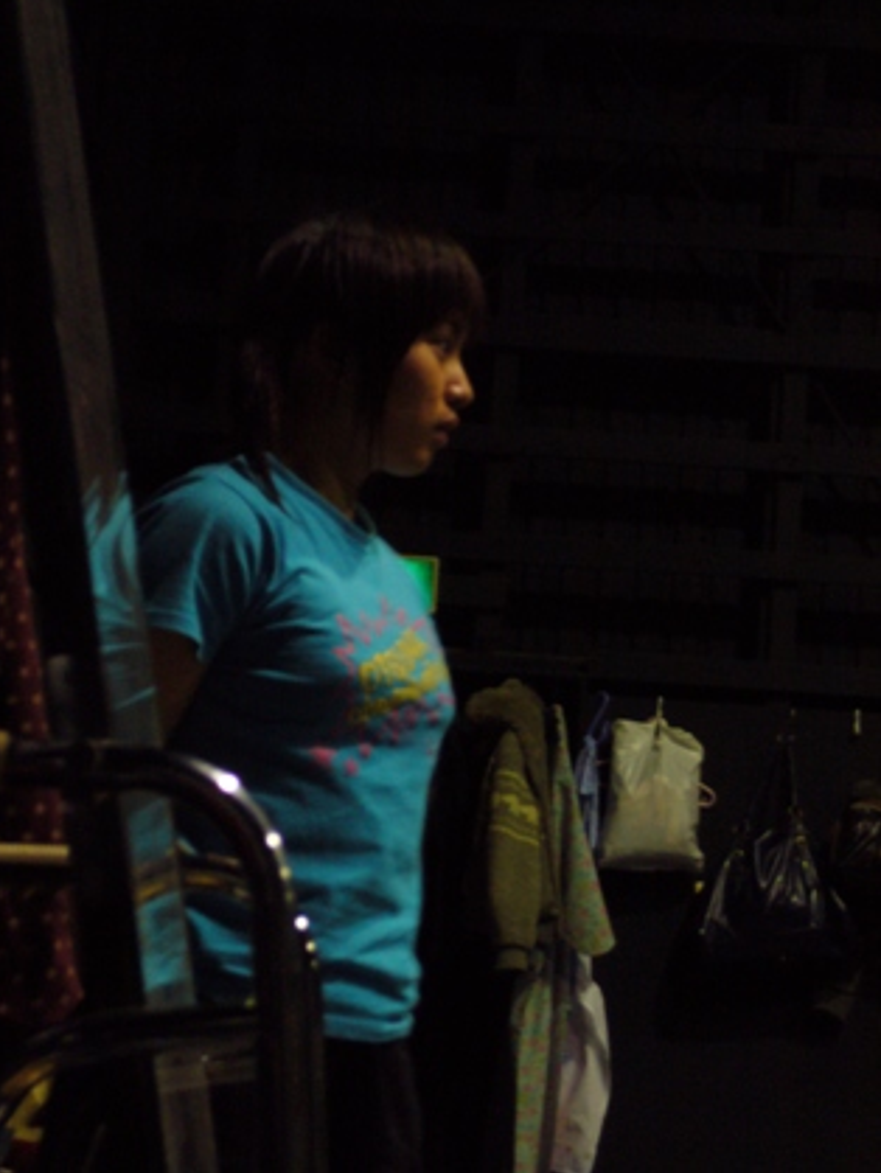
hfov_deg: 14.0
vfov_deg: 18.5
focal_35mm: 106
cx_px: 439
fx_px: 3593
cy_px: 584
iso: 200
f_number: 5
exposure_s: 1/8
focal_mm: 17.4
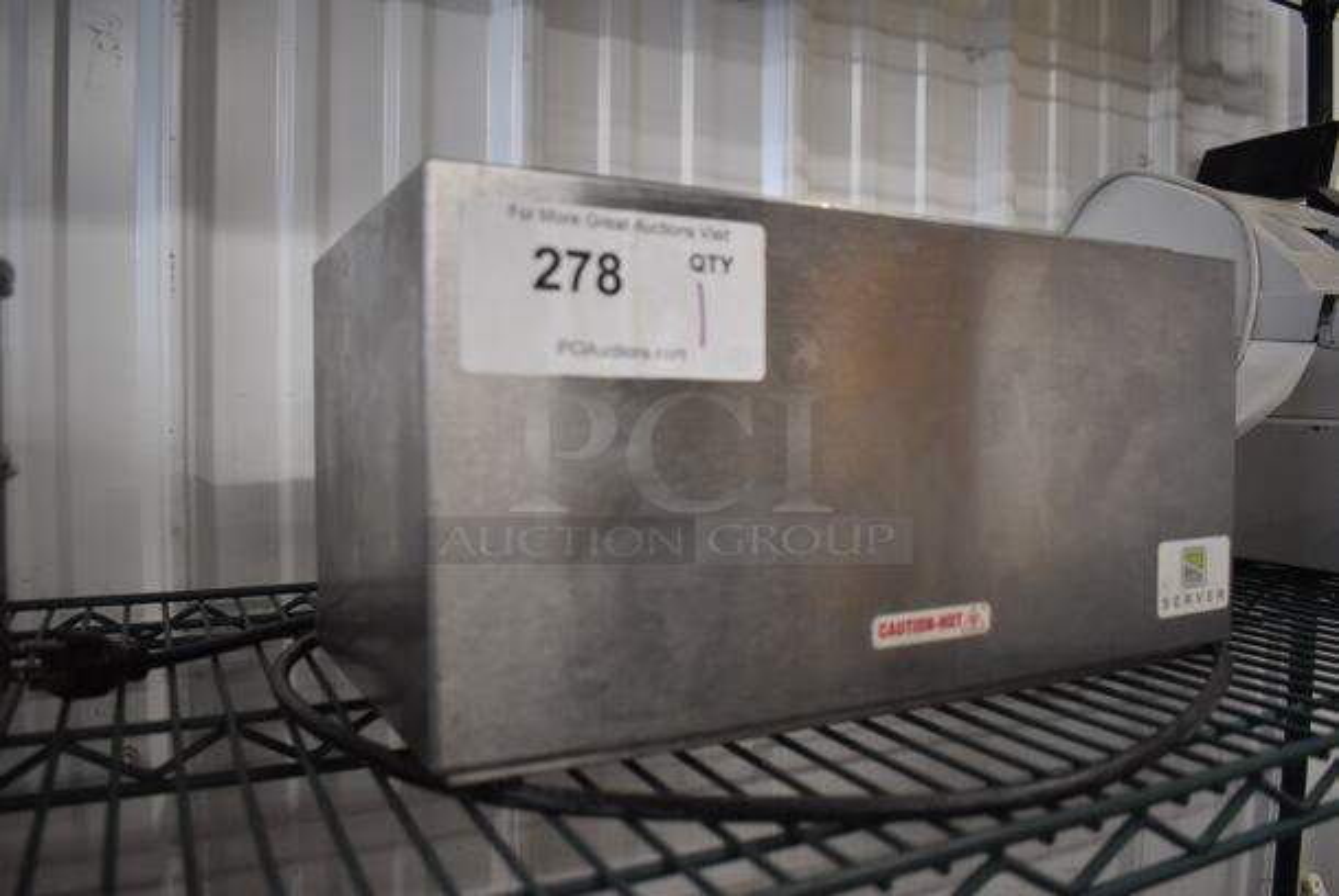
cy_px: 448
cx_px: 670
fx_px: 1005
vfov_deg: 48.0
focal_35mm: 27
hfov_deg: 67.3
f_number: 3.5
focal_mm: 18
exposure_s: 1/125
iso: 1600
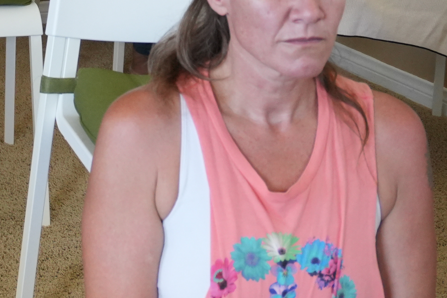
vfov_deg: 10.7
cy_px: -118
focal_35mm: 124
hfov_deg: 15.9
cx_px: -75
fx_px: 1540
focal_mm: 26
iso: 1600
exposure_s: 1/160
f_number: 4.5
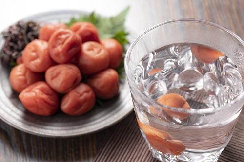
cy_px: 81
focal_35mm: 105
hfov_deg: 19.5
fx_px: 711
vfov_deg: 13.0
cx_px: 122
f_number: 5.6
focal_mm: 105
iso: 100
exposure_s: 1/125
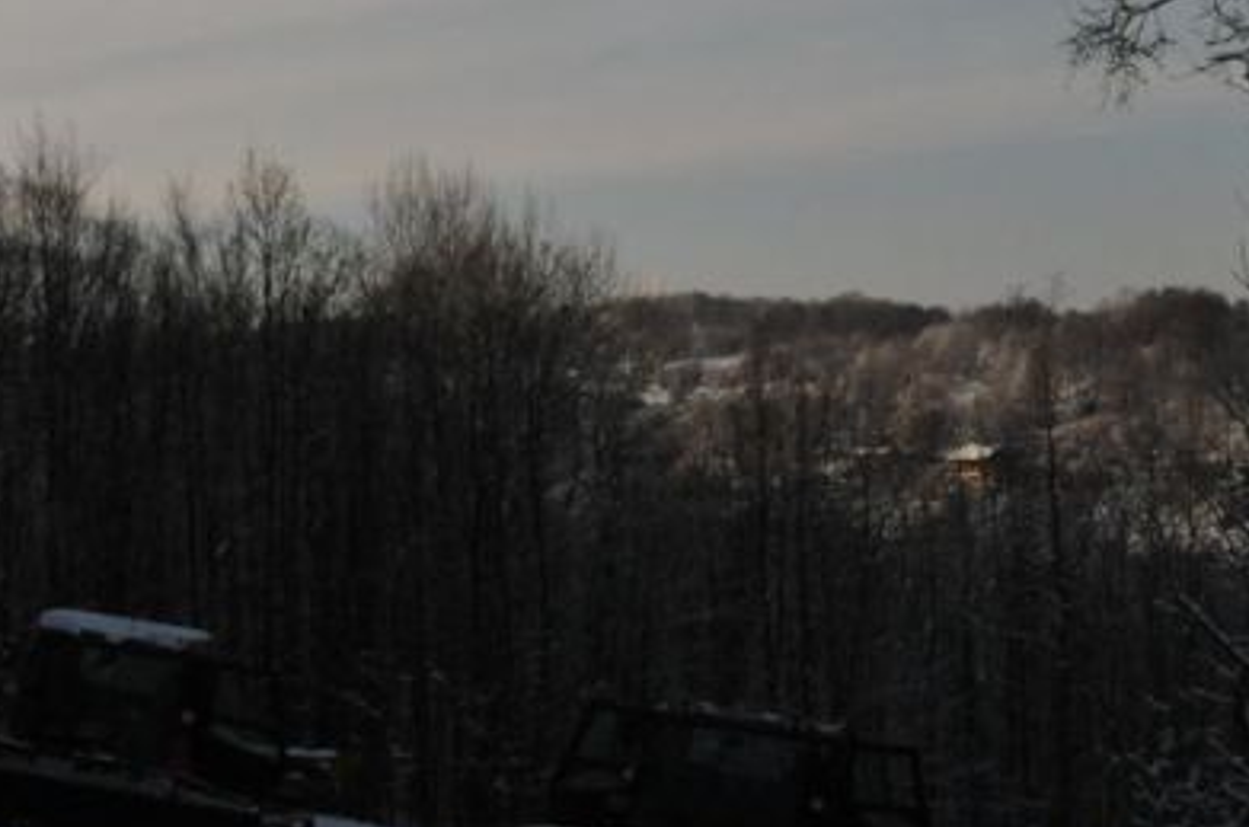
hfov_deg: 23.5
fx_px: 2978
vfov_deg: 15.8
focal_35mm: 86
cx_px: 335
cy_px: 378
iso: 1000
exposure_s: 1/3200
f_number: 9
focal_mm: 28
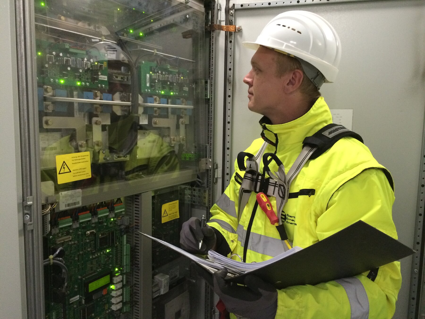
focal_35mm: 29
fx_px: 356
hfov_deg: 61.7
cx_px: 212
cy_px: 160
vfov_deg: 48.2
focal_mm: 4.15
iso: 320
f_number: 2.2
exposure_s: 1/20
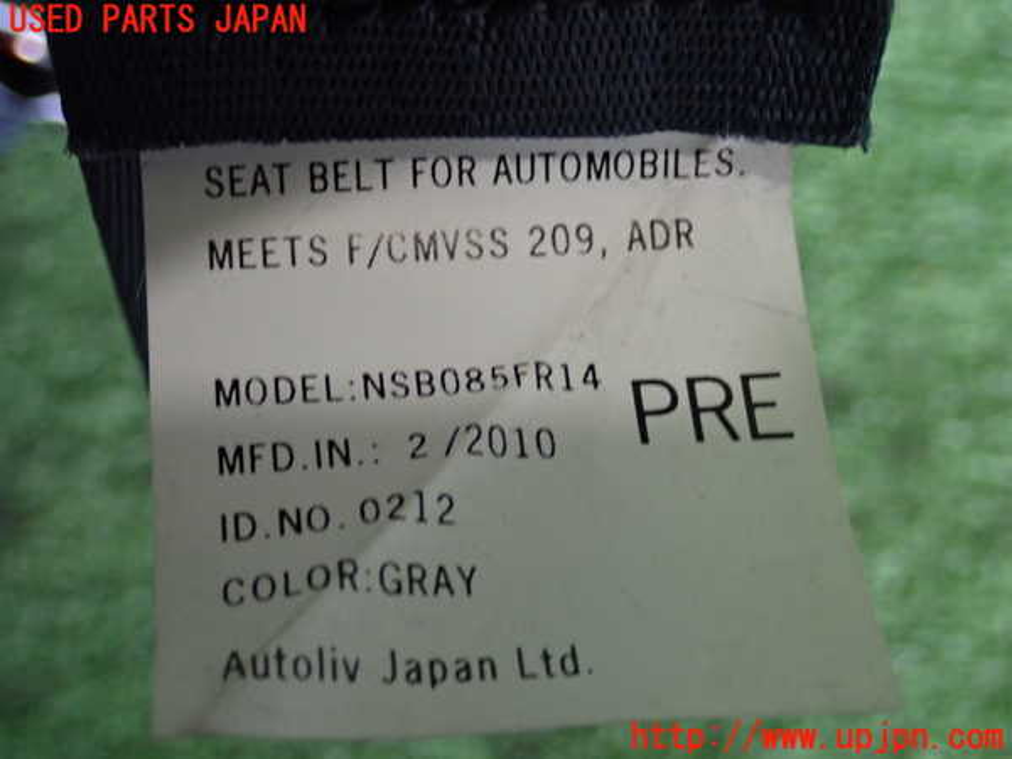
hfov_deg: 31.2
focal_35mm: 62
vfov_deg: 23.7
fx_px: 1813
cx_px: 506
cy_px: 380
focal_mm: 11.09
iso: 800
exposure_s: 1/60
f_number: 3.6
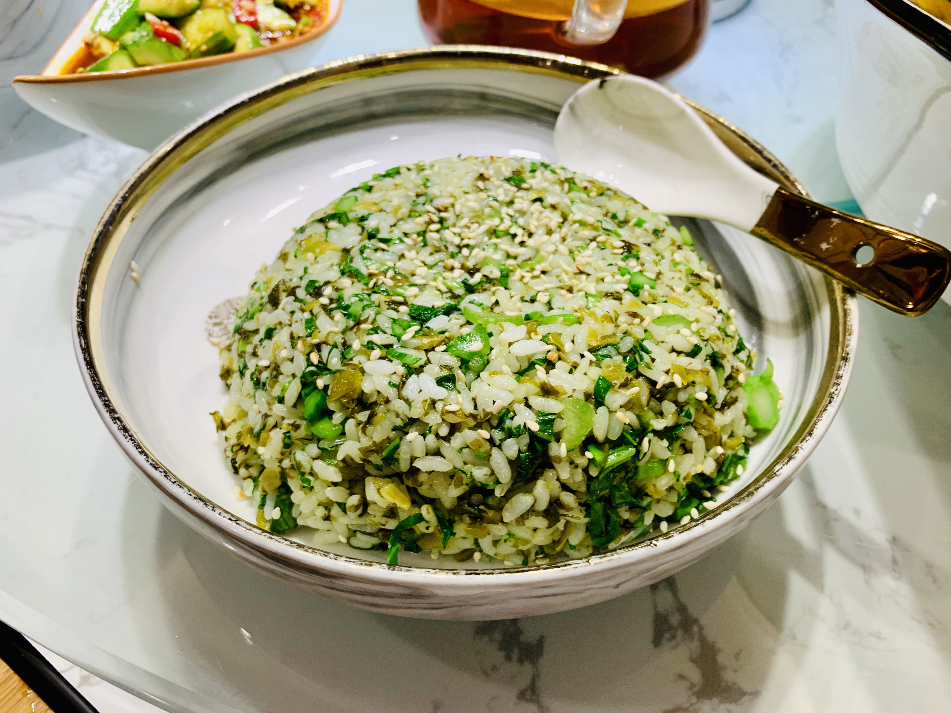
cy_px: 356
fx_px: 714
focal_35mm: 26
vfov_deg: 53.1
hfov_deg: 67.3
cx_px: 476
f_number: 1.8
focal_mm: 4.25
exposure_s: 1/50
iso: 80
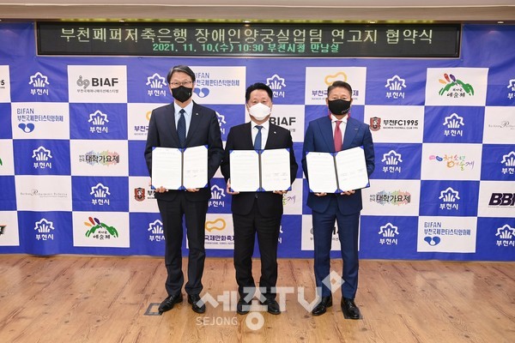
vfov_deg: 38.9
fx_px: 486
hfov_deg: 55.8
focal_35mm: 34
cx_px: 258
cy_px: 172
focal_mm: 34
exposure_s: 1/125
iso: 1600
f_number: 6.3
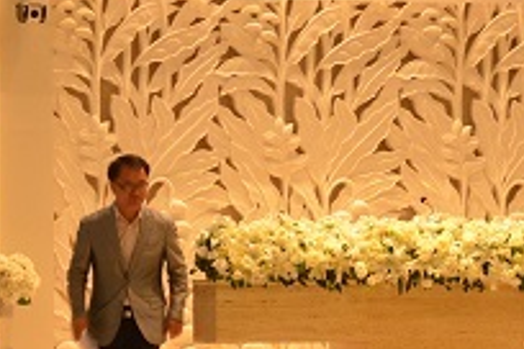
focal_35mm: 281
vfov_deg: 4.9
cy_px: 236
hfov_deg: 7.3
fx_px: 4085
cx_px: 411
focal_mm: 55
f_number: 5.6
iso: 1250
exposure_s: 1/30
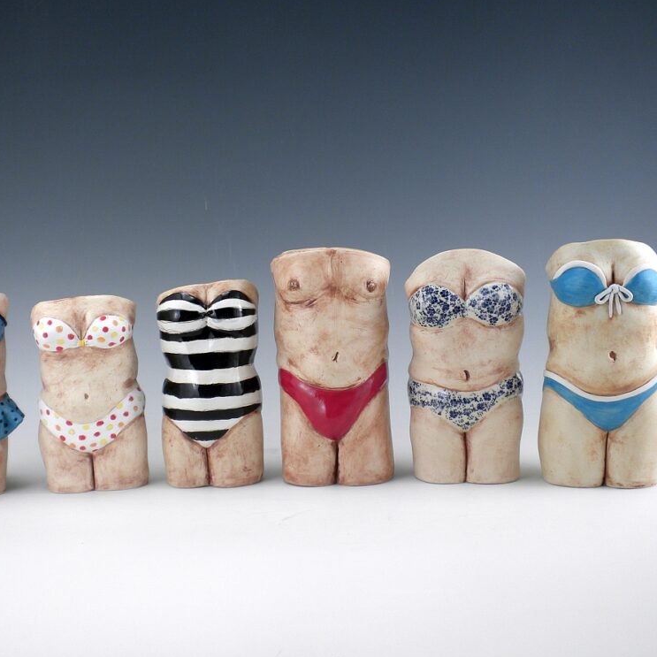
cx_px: 279
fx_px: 945
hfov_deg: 38.3
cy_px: 326
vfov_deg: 38.3
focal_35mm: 44
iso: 65
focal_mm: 6.6
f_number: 3.5
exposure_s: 1/59.7
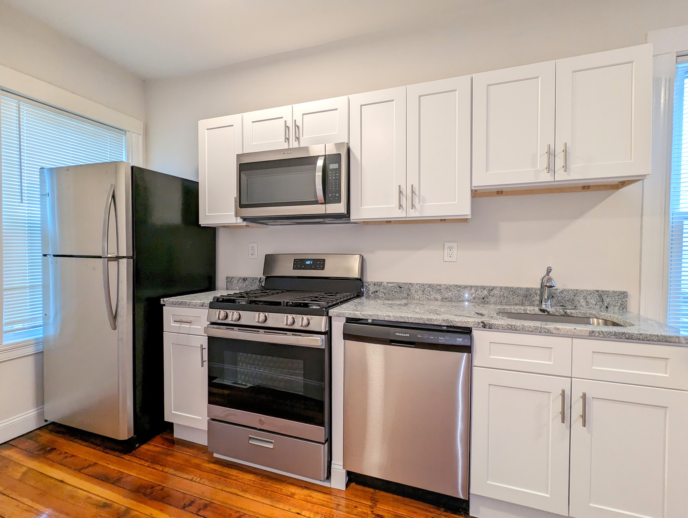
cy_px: 259
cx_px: 344
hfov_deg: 94.4
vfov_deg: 78.2
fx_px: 318
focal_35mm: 16
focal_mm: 2.35
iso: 132
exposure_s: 1/60
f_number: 2.2
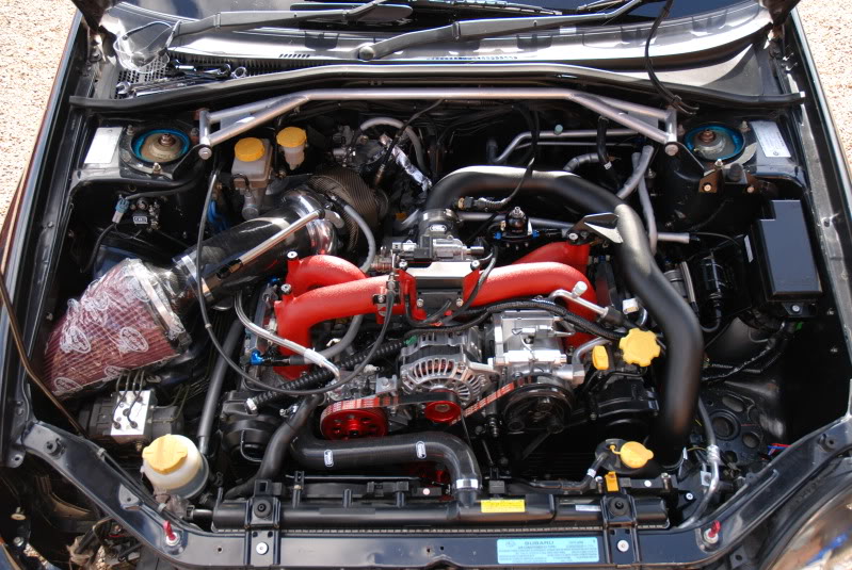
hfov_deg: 57.2
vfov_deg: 40.1
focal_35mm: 33
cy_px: 285
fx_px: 782
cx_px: 426
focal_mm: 22
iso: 200
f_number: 4
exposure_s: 1/200
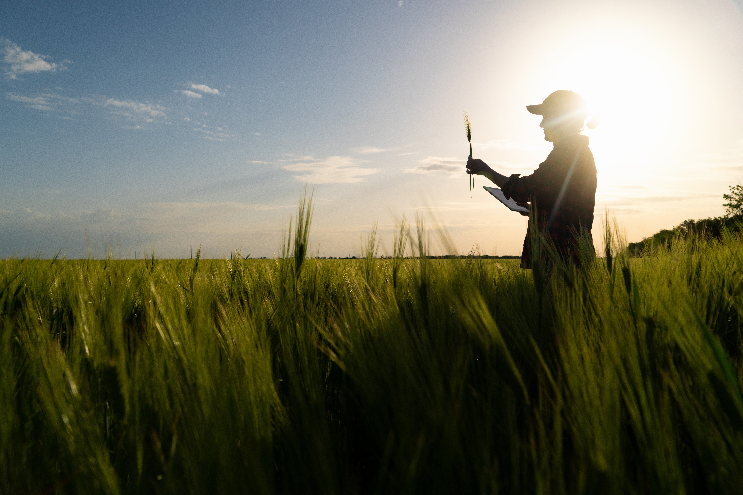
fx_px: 516
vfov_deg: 51.3
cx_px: 377
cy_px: 250
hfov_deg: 71.5
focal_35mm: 25
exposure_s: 1/4000
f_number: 7.1
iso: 400
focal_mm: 24
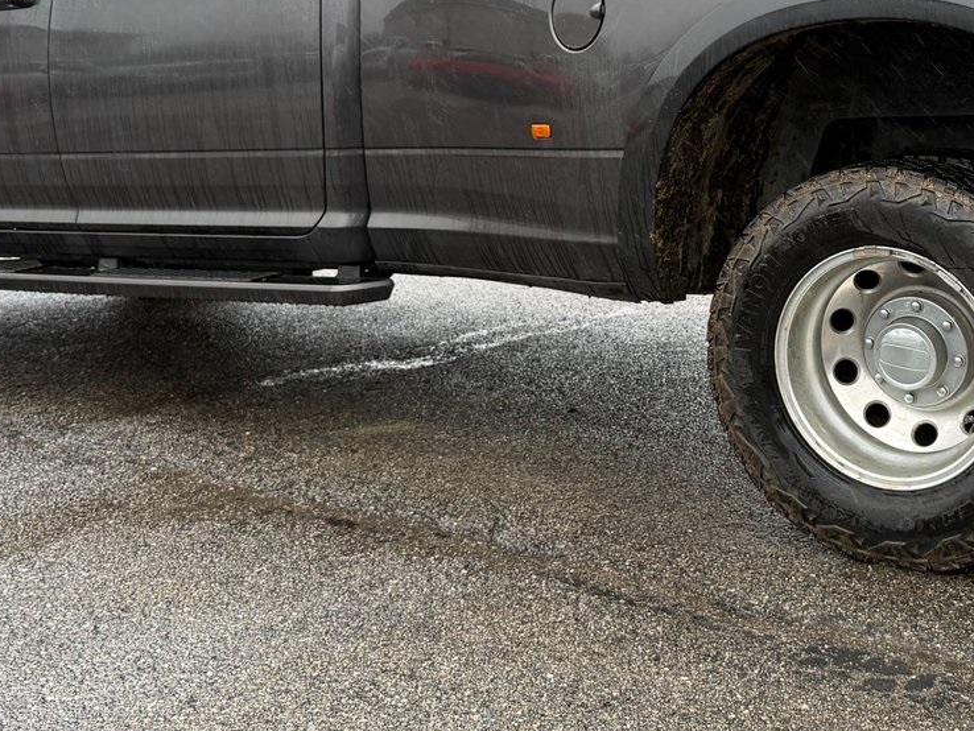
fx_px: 1464
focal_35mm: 52
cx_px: 660
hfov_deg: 36.4
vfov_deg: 27.1
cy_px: 86
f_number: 1.78
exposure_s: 1/243
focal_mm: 6.76
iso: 100
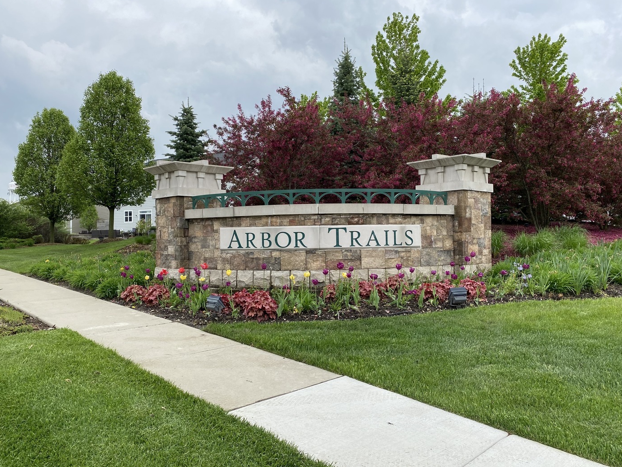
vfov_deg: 51.3
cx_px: 311
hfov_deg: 65.3
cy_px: 232
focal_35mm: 27
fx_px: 485
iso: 32
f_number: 1.8
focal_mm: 4.25
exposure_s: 1/1272
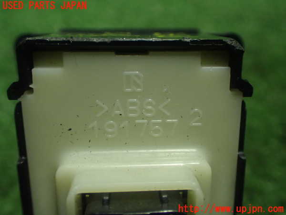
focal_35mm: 38
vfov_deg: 37.7
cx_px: 143
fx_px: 314
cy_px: 108
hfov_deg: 49.0
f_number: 2.7
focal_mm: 6.83
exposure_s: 1/40
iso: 500
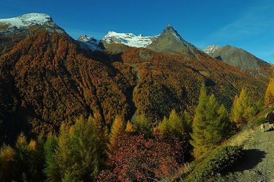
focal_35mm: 25
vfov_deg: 51.1
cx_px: 176
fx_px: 190
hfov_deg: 70.1
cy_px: 100
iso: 200
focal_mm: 16
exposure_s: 1/500
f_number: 11
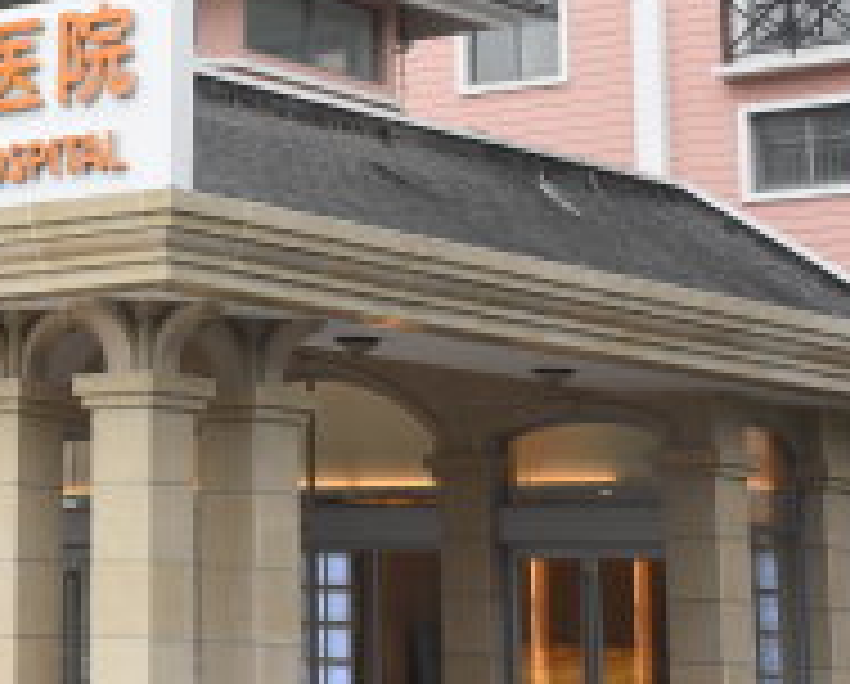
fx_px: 2924
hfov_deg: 15.9
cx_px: -193
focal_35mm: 116
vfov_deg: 13.2
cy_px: 11
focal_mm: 26
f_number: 10
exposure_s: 1/400
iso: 1250
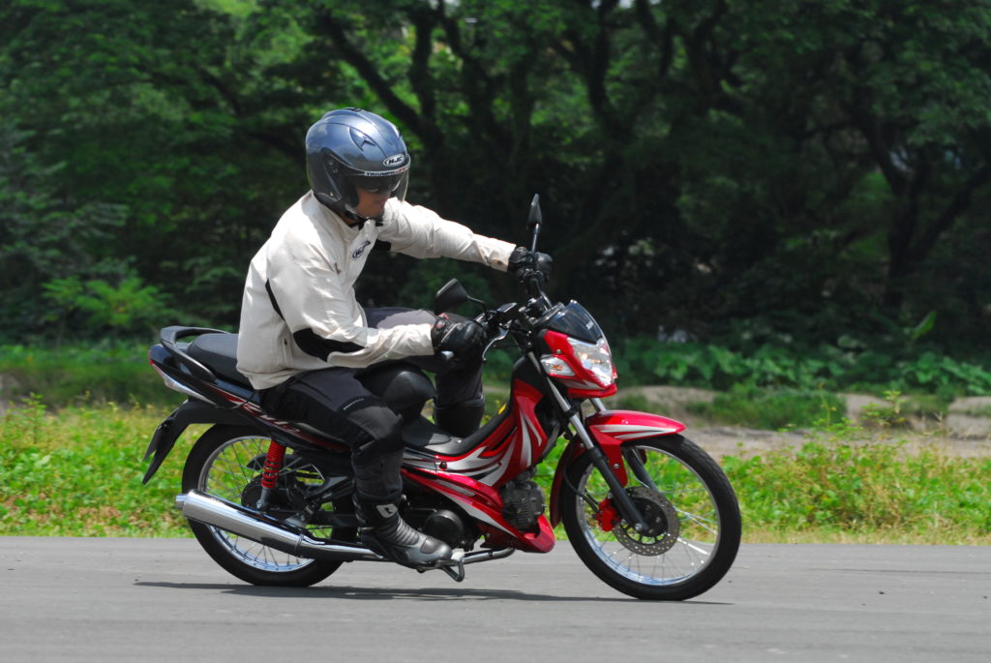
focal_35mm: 165
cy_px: 332
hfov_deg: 12.4
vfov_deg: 8.3
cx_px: 496
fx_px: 4547
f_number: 5.6
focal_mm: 110
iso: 400
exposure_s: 1/1250
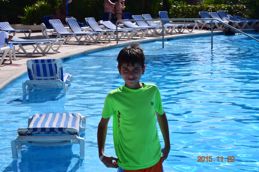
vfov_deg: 16.5
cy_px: 86
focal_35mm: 82
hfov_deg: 24.6
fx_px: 593
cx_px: 130
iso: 220
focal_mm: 55
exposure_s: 1/500
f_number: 11
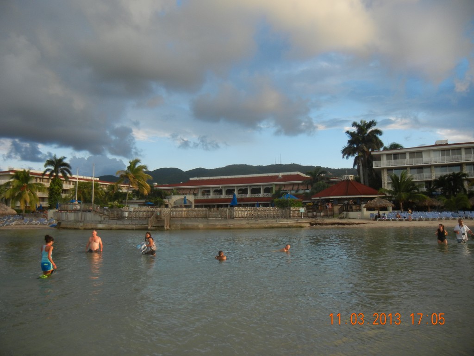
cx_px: 237
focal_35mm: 30
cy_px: 178
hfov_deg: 60.0
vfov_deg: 46.8
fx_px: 411
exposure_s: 1/290
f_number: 3.5
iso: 160
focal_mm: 5.4
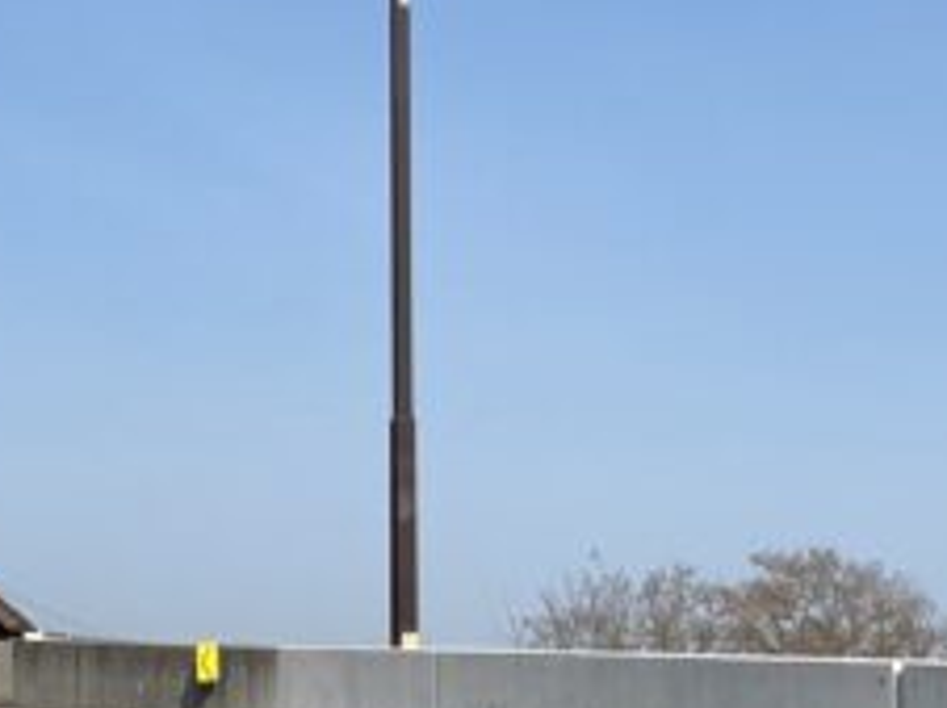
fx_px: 3471
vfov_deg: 11.6
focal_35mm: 127
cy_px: 566
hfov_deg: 15.5
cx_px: 474
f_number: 1.8
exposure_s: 1/2288
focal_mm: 3.99
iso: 20
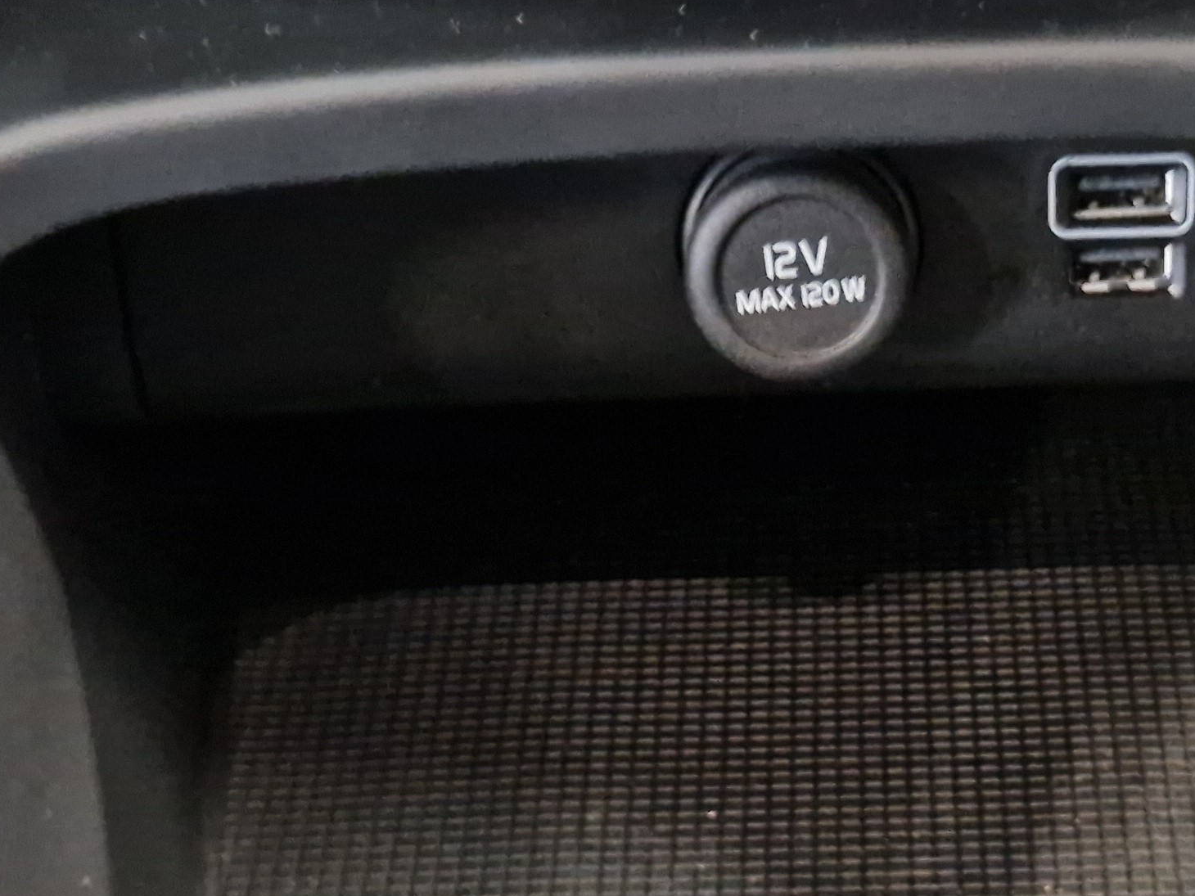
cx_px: 845
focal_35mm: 63
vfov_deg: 23.2
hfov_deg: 30.4
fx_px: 2175
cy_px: 576
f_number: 1.8
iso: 1250
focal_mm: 5.4
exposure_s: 1/25
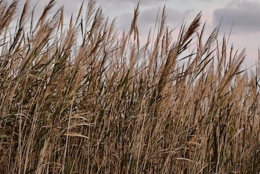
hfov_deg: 9.9
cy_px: 155
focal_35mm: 204
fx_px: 1473
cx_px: -70
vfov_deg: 6.7
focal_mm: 51
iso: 2200
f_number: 4
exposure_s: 1/125
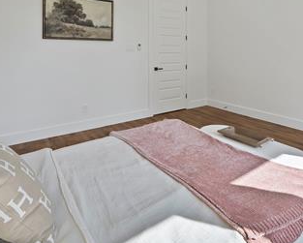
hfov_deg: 70.9
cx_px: 196
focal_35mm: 23
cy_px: 42
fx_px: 206
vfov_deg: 55.7
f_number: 9
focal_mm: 12
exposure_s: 1/60
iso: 640
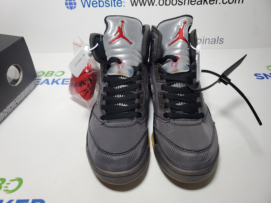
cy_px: 102
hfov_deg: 67.3
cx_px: 136
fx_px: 204
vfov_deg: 53.1
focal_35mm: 26
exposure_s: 1/154
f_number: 2.4
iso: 50
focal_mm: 4.3
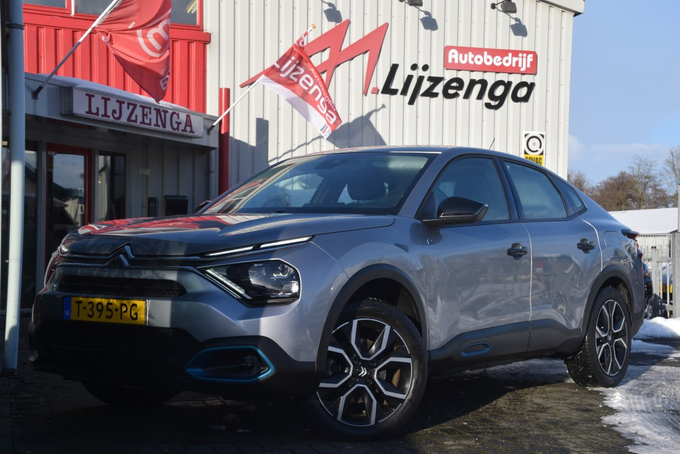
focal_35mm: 57
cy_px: 227
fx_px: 1077
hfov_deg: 35.0
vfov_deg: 23.8
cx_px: 340
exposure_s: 1/320
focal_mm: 38
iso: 200
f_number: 9
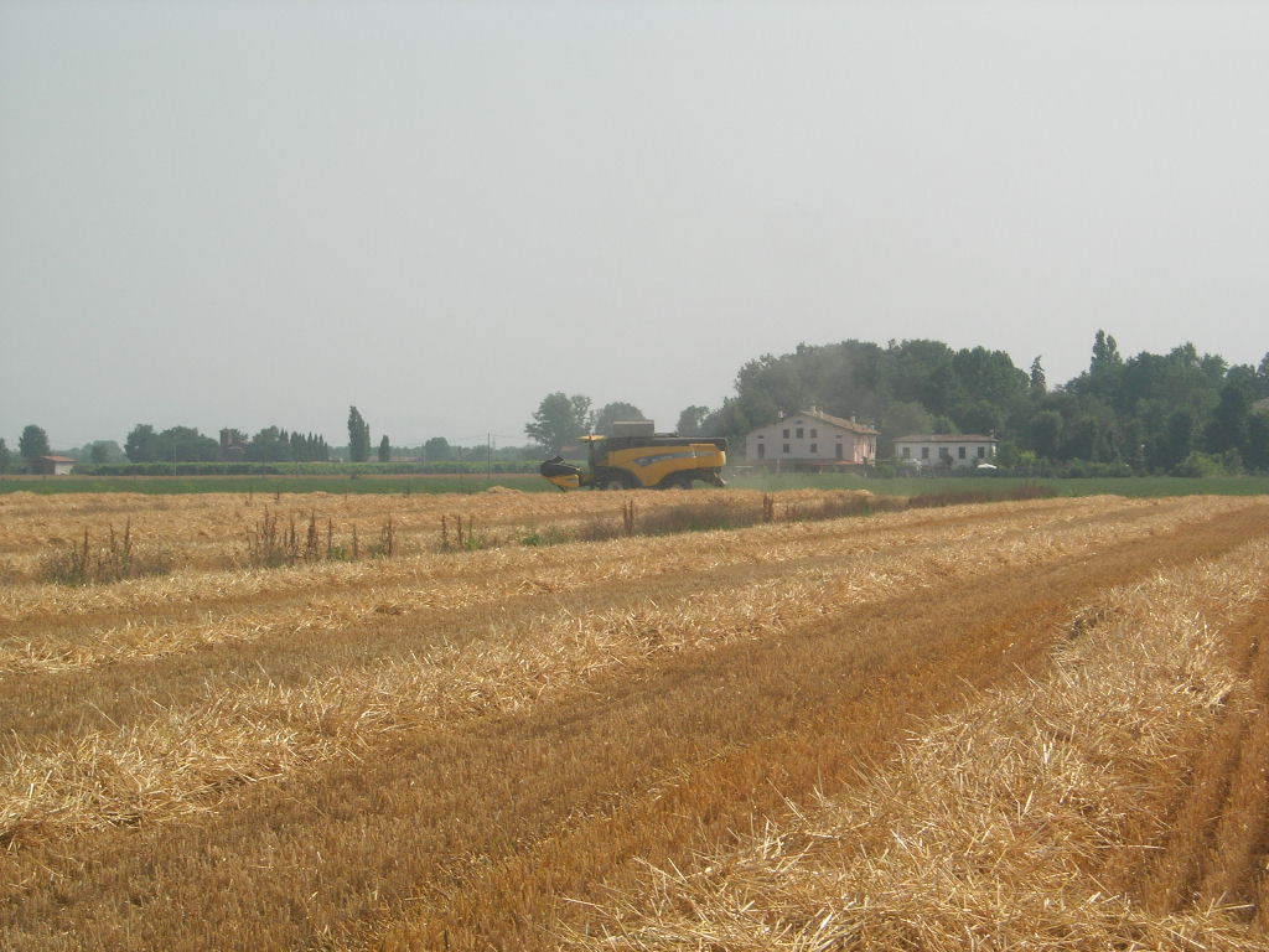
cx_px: 634
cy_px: 476
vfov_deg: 13.1
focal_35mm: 113
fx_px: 4143
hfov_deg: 17.4
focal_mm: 23.4
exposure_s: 1/276
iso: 64
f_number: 8.2
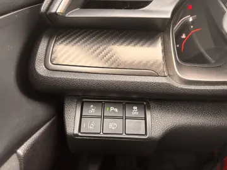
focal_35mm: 26
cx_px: 114
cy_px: 85
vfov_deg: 53.1
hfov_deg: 67.3
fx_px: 170
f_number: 1.6
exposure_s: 1/60
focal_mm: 5.96
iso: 250
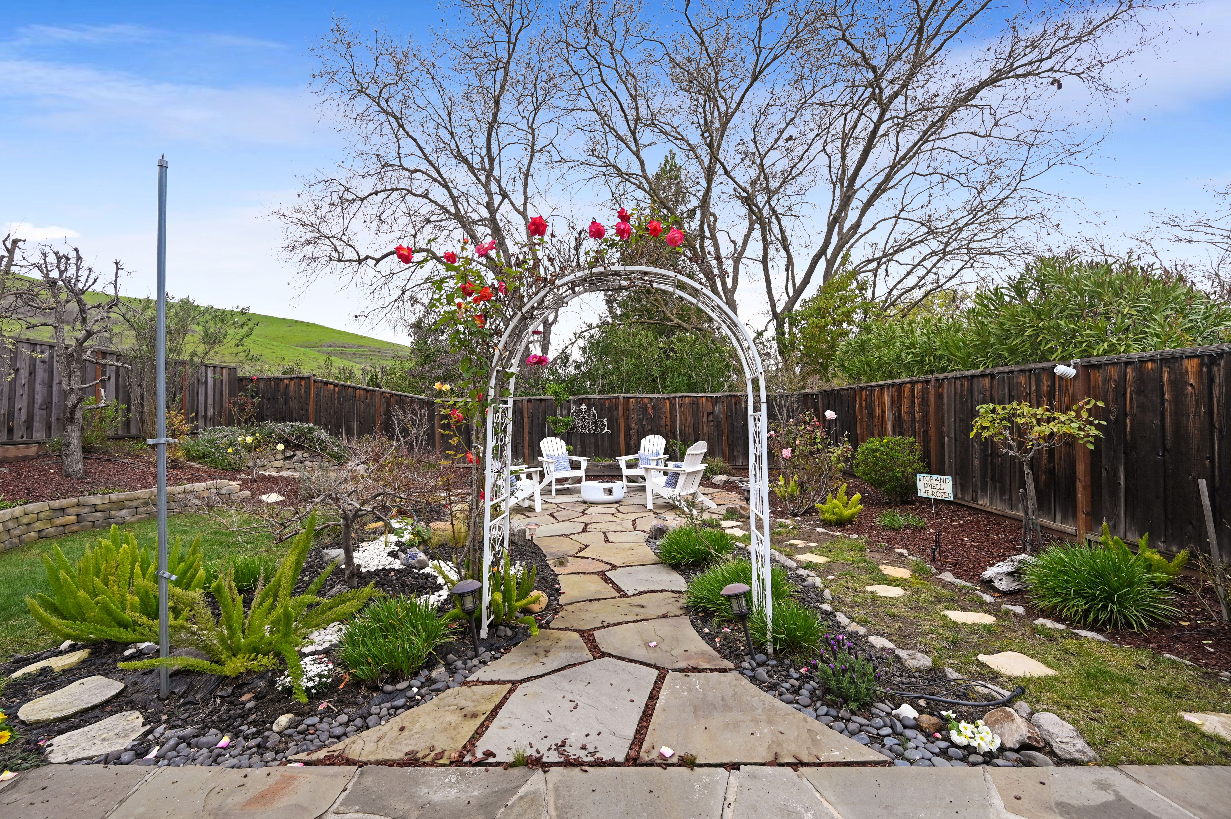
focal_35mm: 14
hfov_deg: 104.3
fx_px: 478
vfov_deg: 81.1
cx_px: 616
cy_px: 410
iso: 320
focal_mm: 14
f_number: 5.6
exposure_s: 1/250
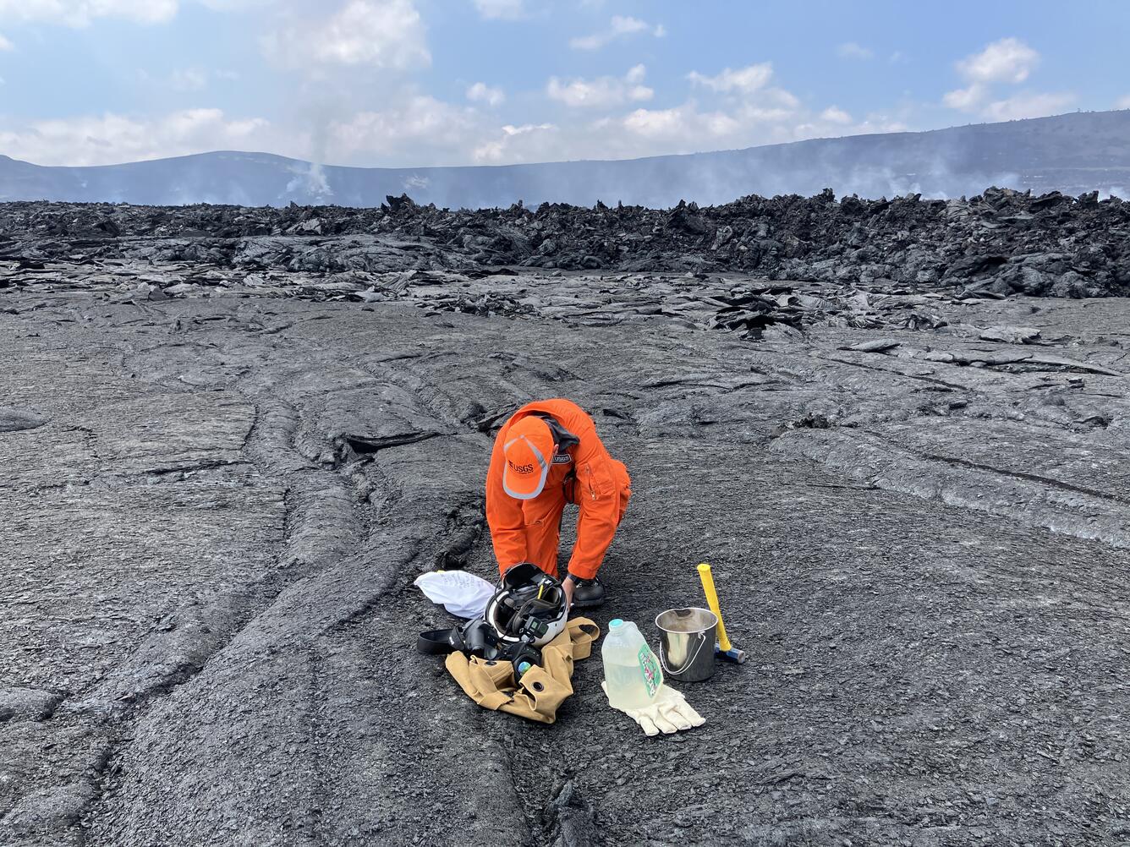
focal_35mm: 28
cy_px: 424
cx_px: 565
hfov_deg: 63.4
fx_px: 914
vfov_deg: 49.7
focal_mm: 3.99
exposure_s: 1/823
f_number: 1.8
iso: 32
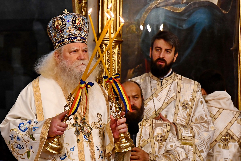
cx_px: 120
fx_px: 750
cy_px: 80
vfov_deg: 12.2
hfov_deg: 18.3
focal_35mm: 112
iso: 2000
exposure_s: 1/100
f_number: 4
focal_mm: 75
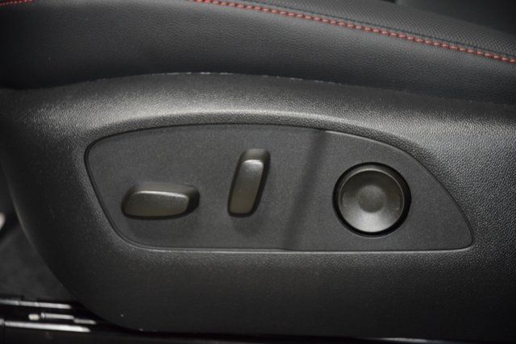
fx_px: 1505
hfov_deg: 19.5
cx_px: 258
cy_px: 172
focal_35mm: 105
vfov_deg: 13.0
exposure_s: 1/40
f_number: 4.5
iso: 2500
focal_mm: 70
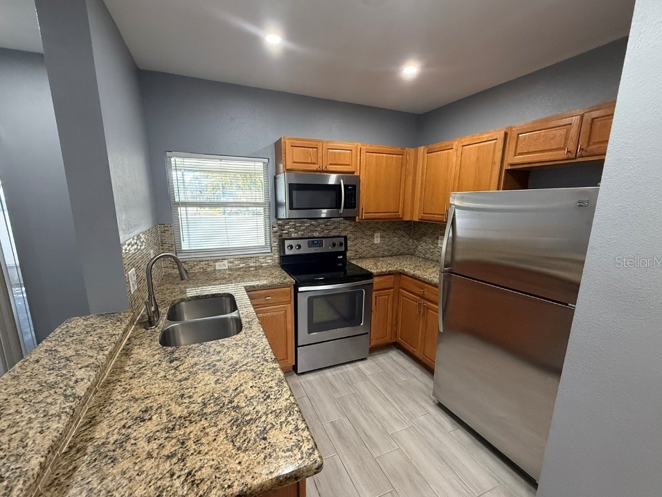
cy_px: 261
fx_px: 287
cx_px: 326
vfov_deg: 81.7
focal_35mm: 15
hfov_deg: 98.2
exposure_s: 1/120
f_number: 2.2
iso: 500
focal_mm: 2.22
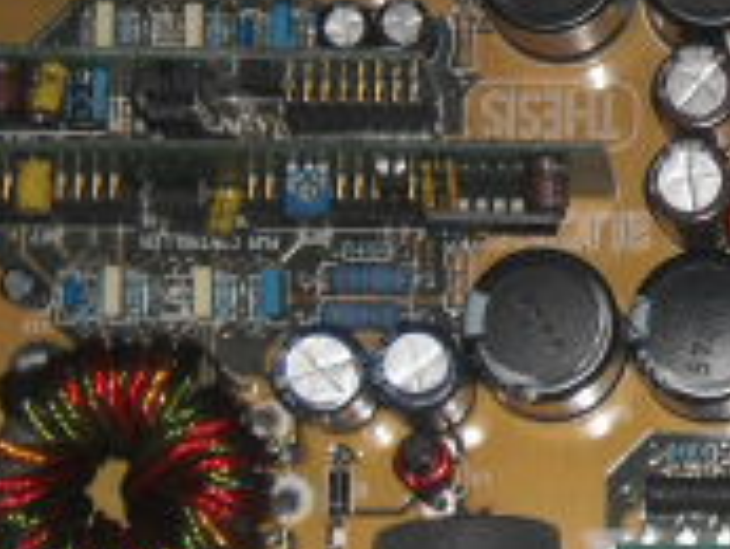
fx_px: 5930
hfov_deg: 7.0
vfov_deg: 5.3
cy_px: 101
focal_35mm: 281
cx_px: 1008
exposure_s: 1/125
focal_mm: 12.3
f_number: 3.9
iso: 64
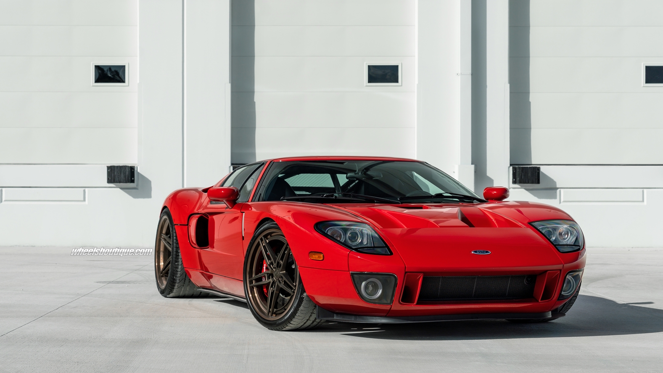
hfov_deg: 28.6
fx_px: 1301
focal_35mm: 74
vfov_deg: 16.3
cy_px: 186
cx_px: 313
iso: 100
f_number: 6.3
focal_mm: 58
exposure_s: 1/500
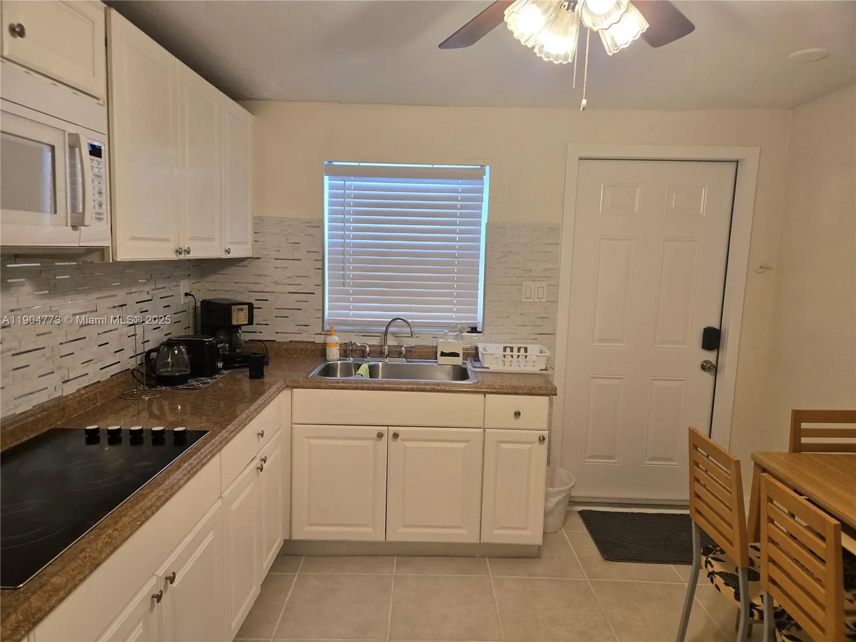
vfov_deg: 58.9
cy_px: 321
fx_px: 569
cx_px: 428
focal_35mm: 23
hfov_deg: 73.9
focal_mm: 5.4
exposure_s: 1/120
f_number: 1.8
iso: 125
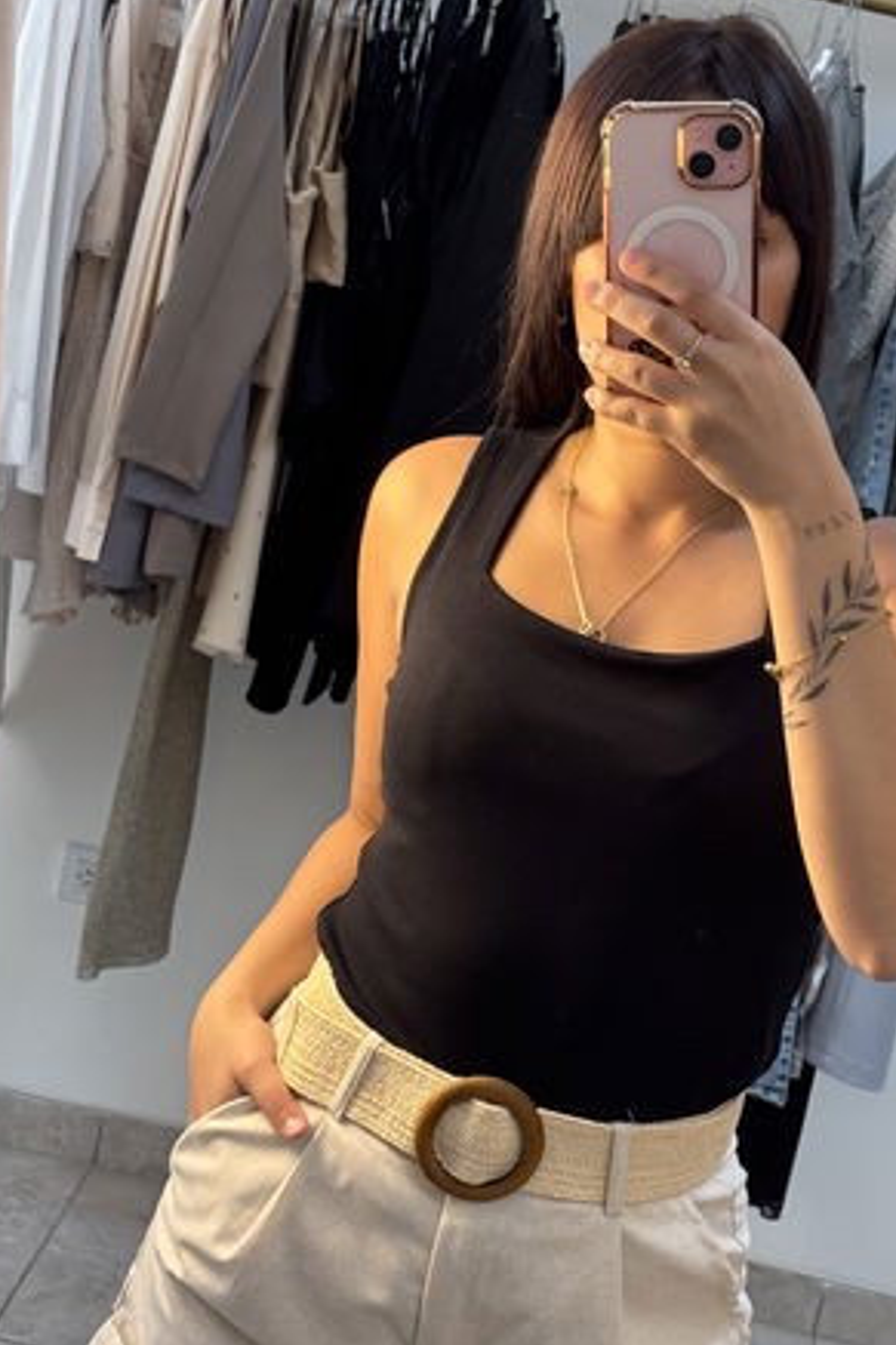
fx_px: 2466
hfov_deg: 20.5
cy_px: 740
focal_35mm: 66
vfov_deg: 30.5
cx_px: 579
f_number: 1.6
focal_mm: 5.96
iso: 80
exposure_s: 1/100
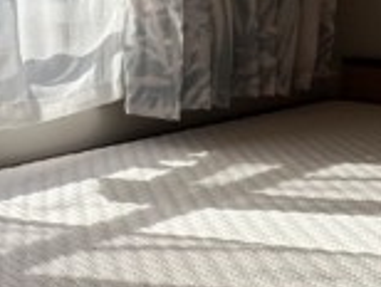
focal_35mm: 58
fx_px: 639
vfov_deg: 24.6
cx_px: 37
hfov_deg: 31.6
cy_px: 35
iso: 40
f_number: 2.2
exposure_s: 1/640
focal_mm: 2.22
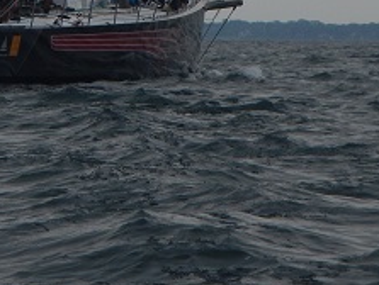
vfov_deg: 4.0
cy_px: -73
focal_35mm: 376
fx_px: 4123
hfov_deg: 5.2
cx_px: -51
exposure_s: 1/1250
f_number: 4.8
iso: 125
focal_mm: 25
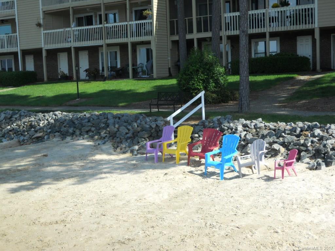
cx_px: 168
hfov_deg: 35.5
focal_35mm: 54
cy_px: 126
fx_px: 523
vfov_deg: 27.0
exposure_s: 1/400
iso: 80
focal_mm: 9.6
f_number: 3.7
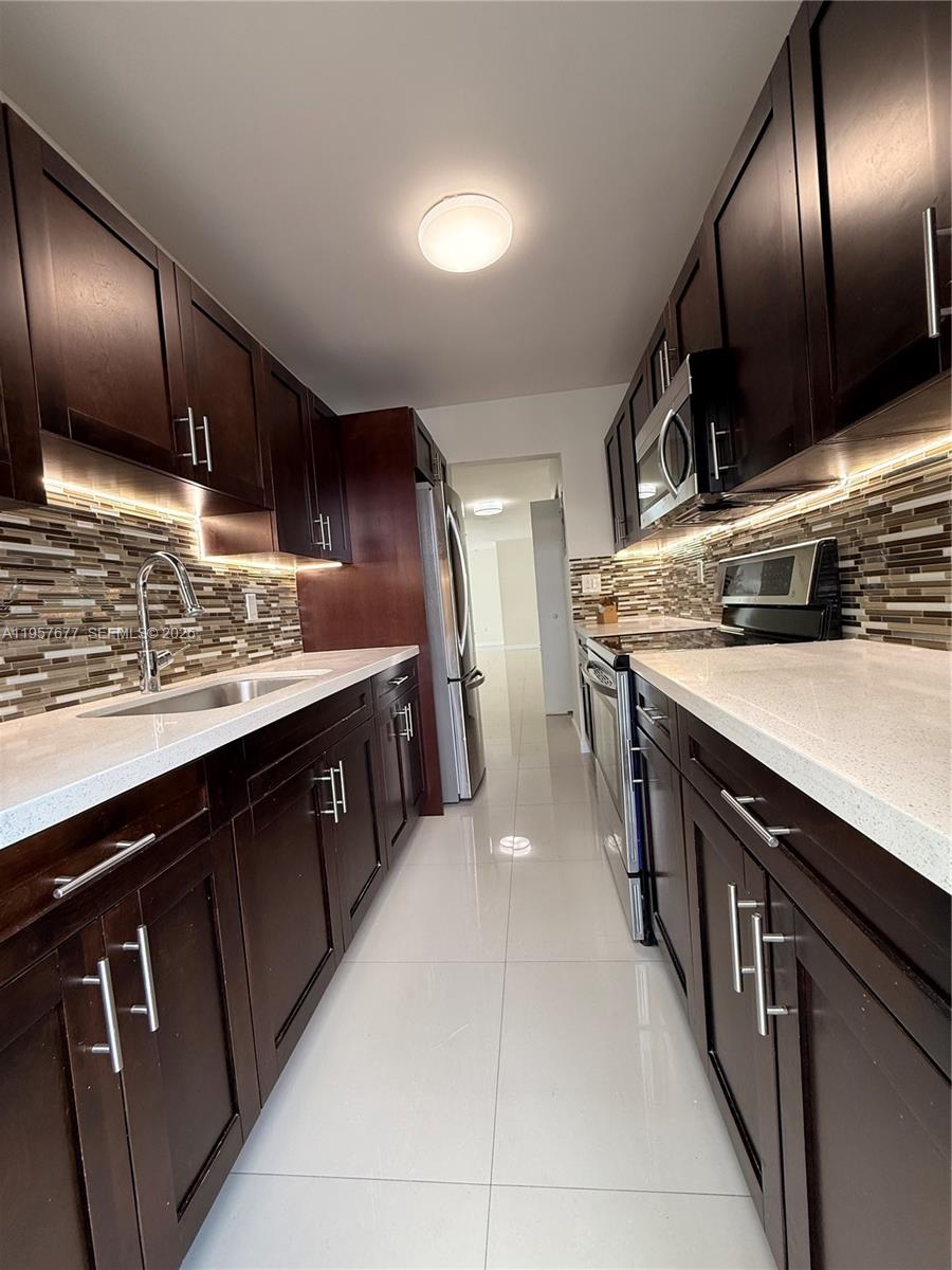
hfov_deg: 85.7
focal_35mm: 14
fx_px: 513
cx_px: 476
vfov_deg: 102.1
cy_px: 635
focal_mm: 2.22
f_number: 2.2
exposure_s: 1/120
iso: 160
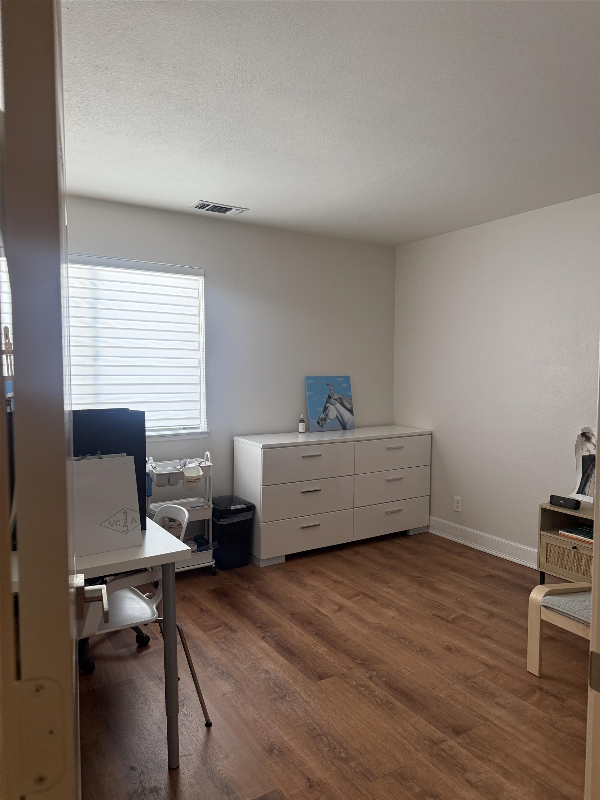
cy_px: 400
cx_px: 300
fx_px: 555
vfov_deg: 71.6
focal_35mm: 24
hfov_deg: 56.8
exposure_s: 1/144
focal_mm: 6.76
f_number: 1.78
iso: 200
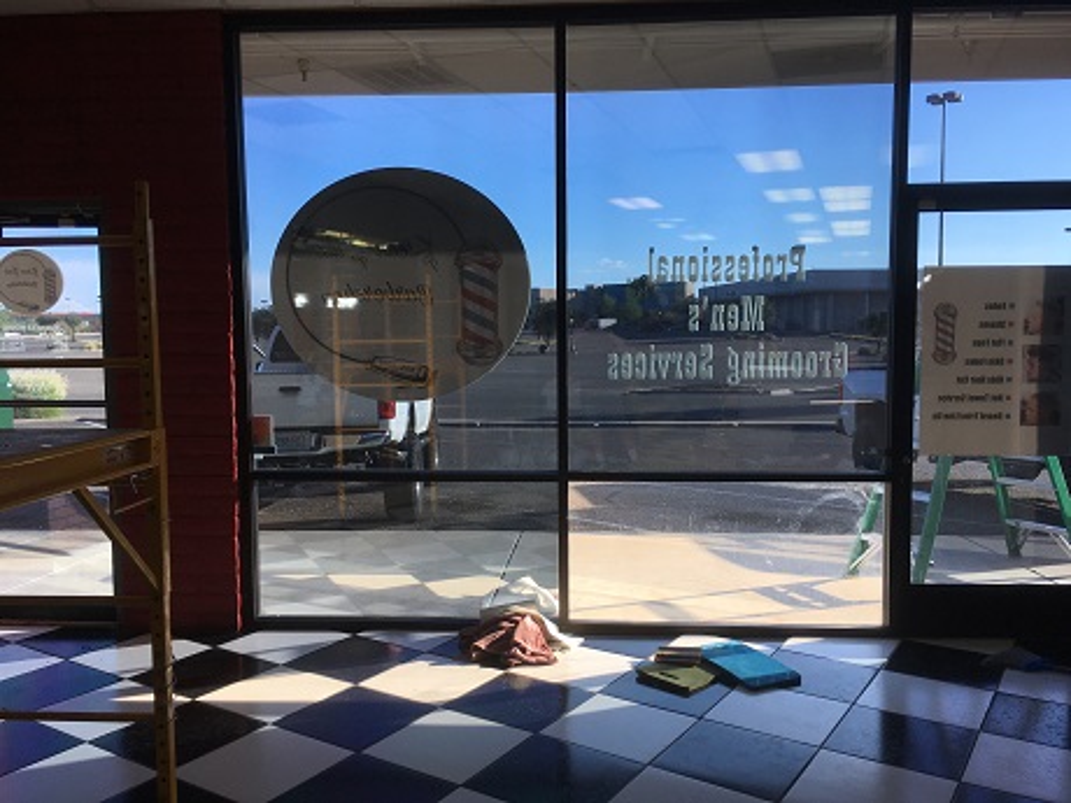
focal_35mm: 29
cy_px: 402
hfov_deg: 61.7
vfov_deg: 48.2
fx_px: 897
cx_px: 536
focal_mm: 4.15
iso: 25
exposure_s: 1/345
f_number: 2.2
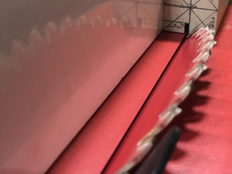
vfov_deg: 25.4
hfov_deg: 33.2
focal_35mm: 57
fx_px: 382
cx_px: 168
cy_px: 46
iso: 40
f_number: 1.8
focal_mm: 3.99
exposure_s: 1/24
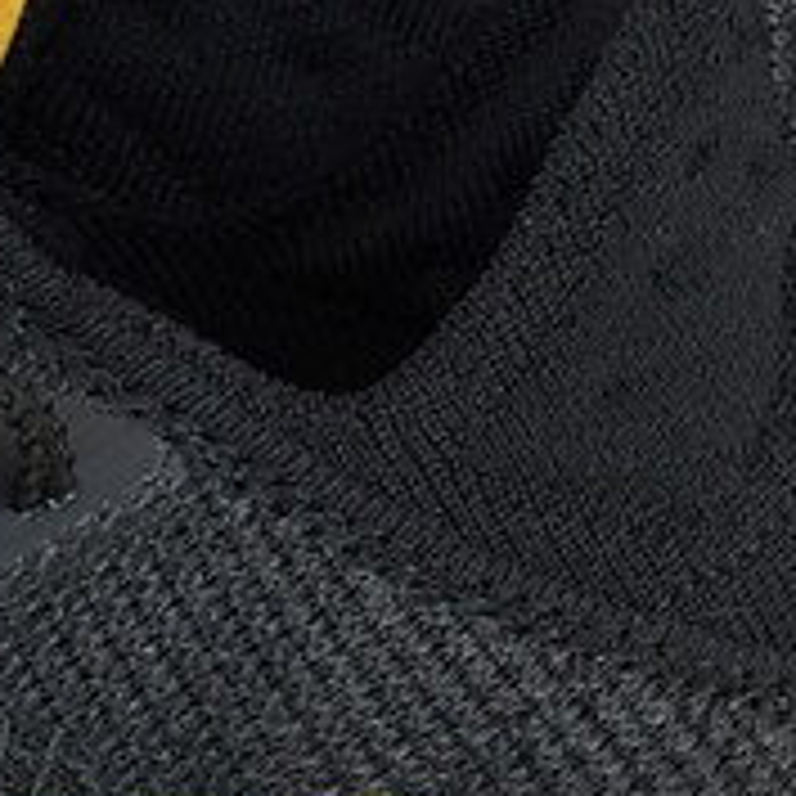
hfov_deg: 12.0
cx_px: -418
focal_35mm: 139
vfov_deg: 12.2
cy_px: 1001
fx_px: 3616
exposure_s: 1/50
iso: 32
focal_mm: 3.3
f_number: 2.4
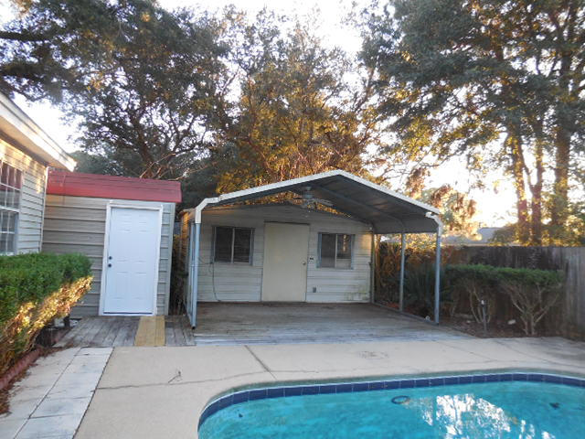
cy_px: 220
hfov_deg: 69.4
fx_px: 422
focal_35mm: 25
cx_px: 292
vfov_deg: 54.9
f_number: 3.1
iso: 500
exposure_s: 1/250
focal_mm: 4.5
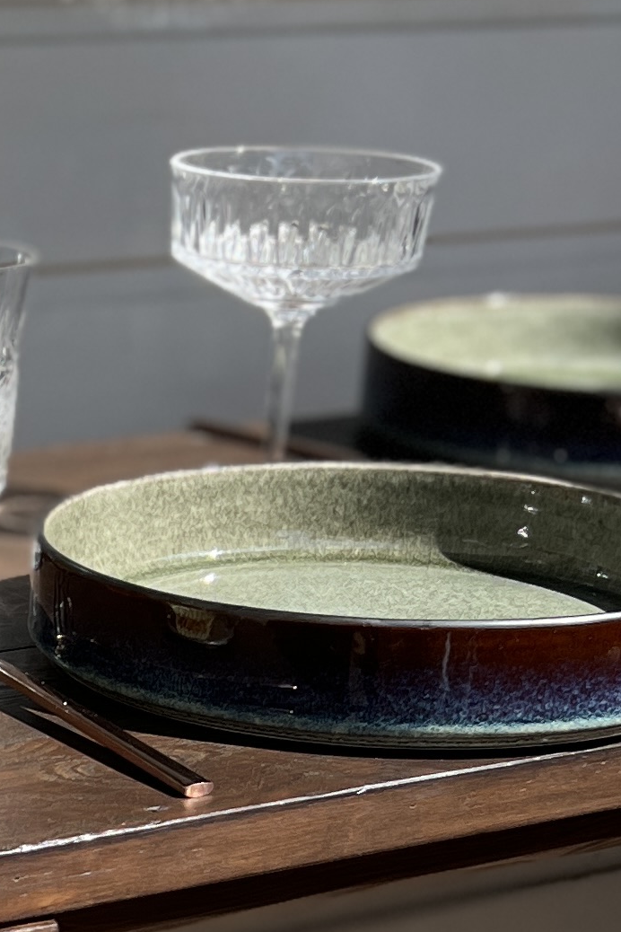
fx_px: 2717
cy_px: 1050
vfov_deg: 18.6
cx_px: -347
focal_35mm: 105
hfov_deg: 12.3
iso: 50
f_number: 1.5
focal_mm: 5.7
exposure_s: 1/2252
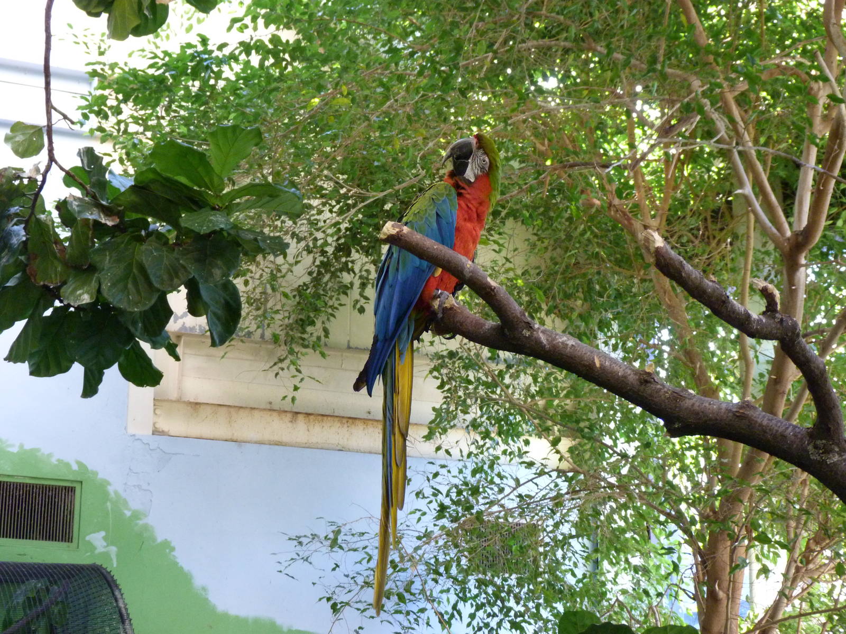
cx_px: 423
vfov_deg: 17.6
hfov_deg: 23.3
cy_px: 317
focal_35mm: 84
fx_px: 2053
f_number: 3.4
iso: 400
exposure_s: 1/20
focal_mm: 15.1
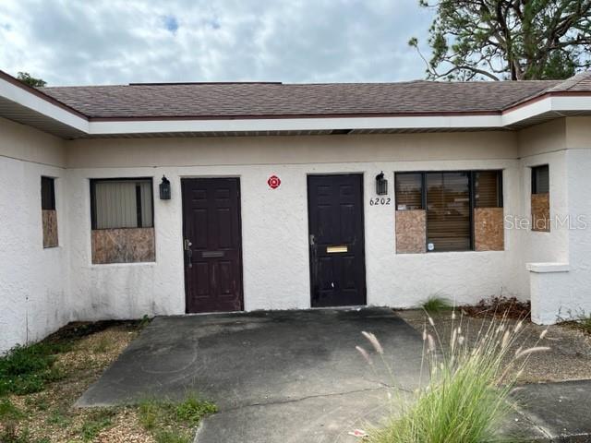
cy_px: 222
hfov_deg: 67.3
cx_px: 296
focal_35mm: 26
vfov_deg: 53.1
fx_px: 444
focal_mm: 5.1
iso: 50
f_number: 1.6
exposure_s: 1/2137
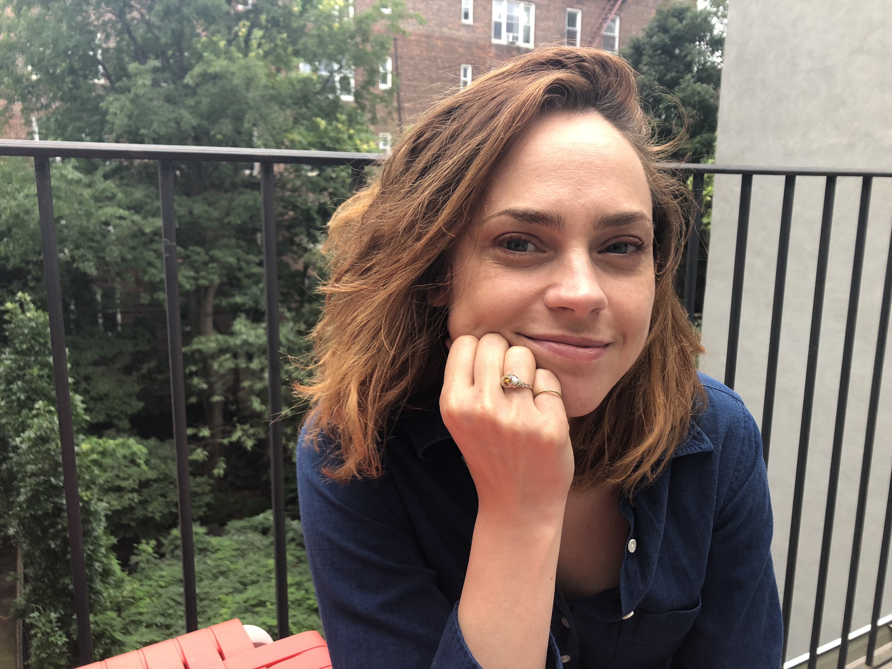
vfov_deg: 49.7
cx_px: 446
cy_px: 334
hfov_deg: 63.4
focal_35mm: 28
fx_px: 722
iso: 20
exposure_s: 1/40
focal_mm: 3.99
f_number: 1.8
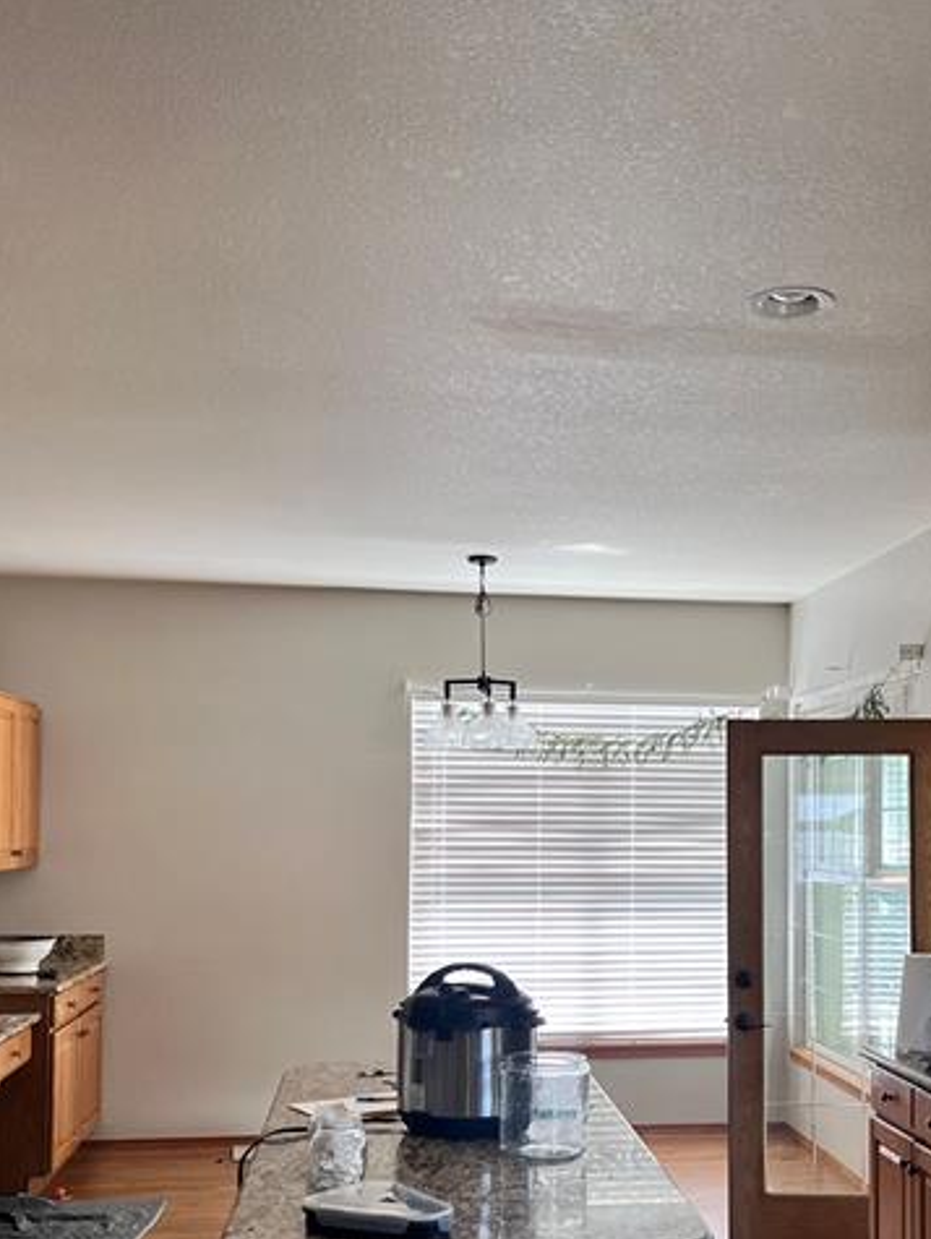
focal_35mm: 42
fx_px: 1504
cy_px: 788
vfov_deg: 44.3
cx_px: 615
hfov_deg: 34.1
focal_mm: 5.7
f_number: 1.5
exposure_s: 1/121
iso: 125
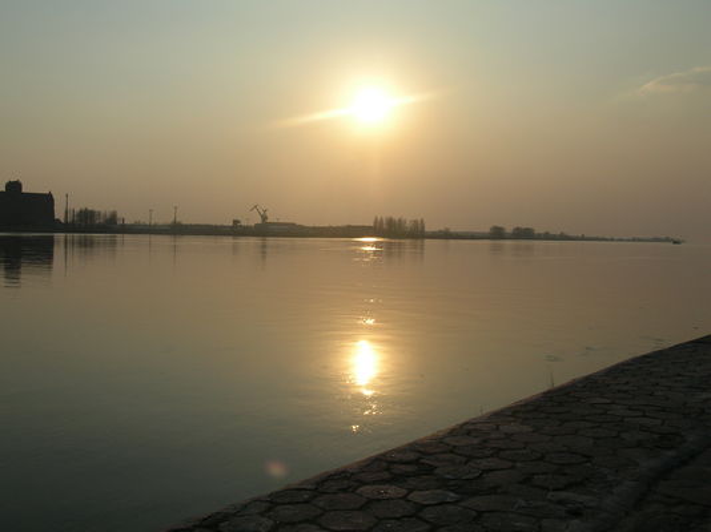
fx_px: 739
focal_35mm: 36
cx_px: 356
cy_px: 266
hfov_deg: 51.4
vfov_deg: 39.6
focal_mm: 6
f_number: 3.7
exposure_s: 1/1211
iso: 50
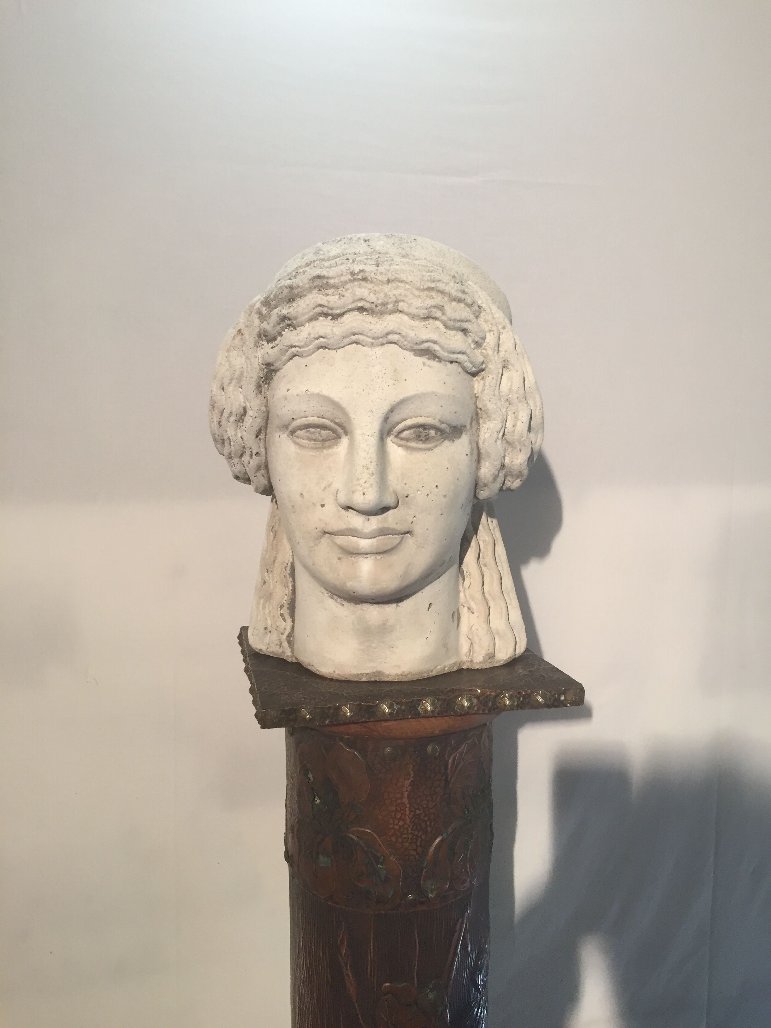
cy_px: 514
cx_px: 386
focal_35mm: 29
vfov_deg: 61.7
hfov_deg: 48.2
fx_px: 861
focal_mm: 4.15
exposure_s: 1/33
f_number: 2.2
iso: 64
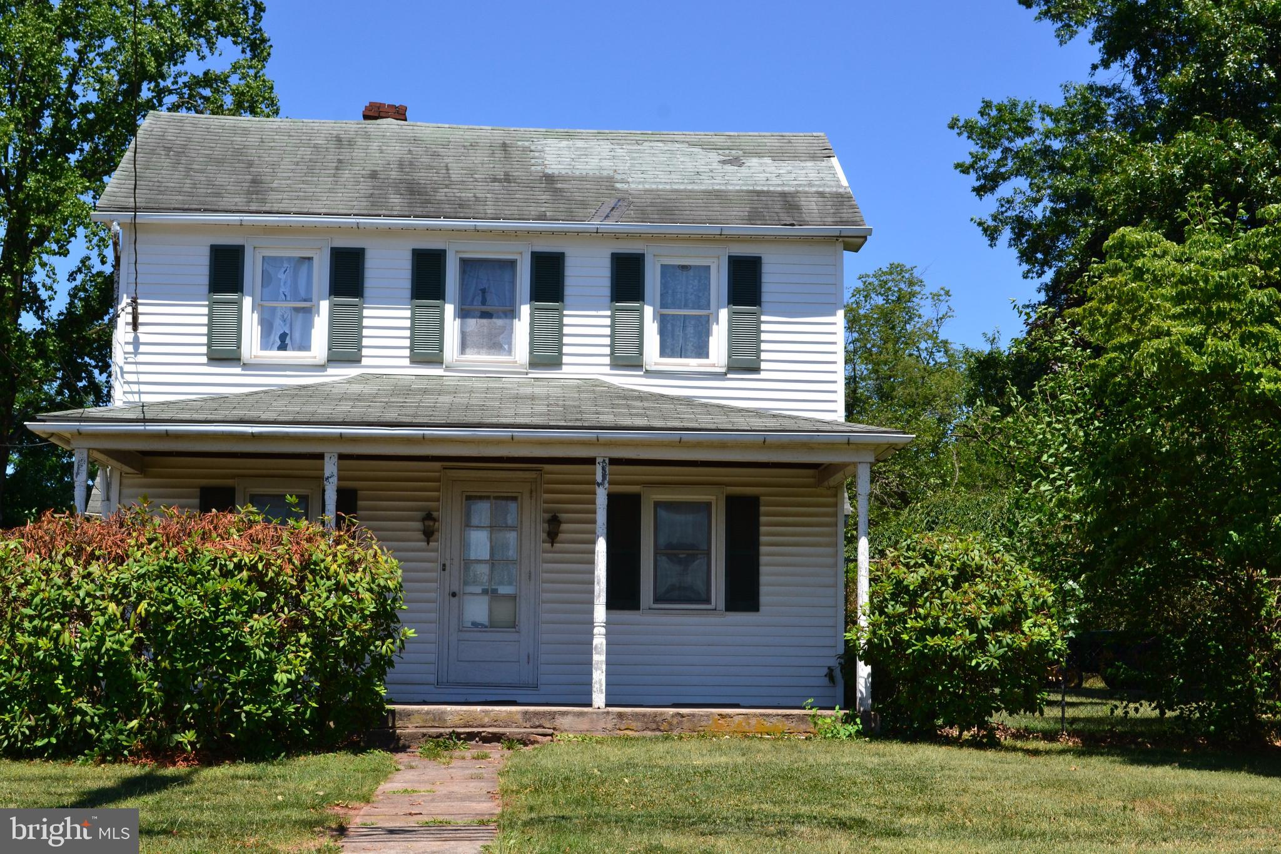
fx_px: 1921
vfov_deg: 25.1
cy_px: 427
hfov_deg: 36.9
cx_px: 640
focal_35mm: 54
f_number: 11
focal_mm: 36
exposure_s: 1/400
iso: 400
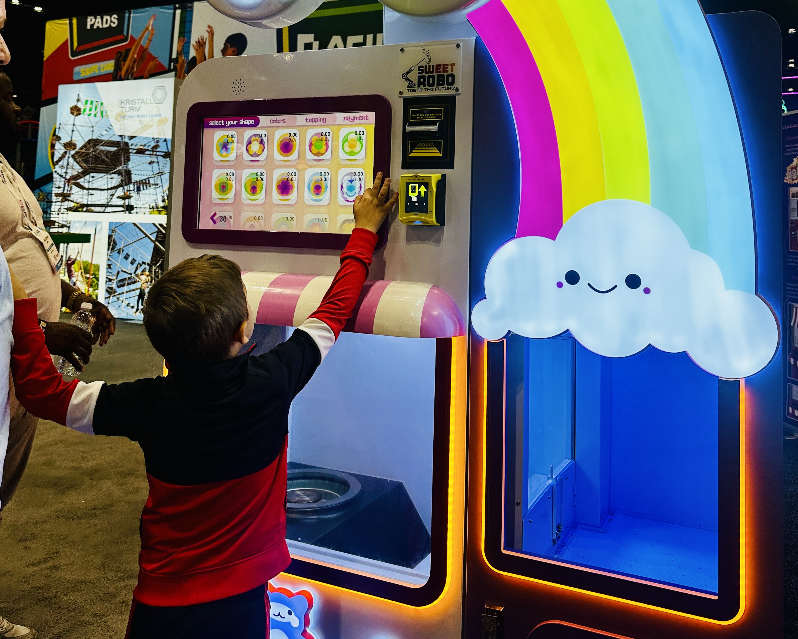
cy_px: 178
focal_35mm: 32
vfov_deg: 44.6
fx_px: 756
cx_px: 408
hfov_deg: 55.7
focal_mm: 6.86
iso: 80
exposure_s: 1/469
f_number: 1.78
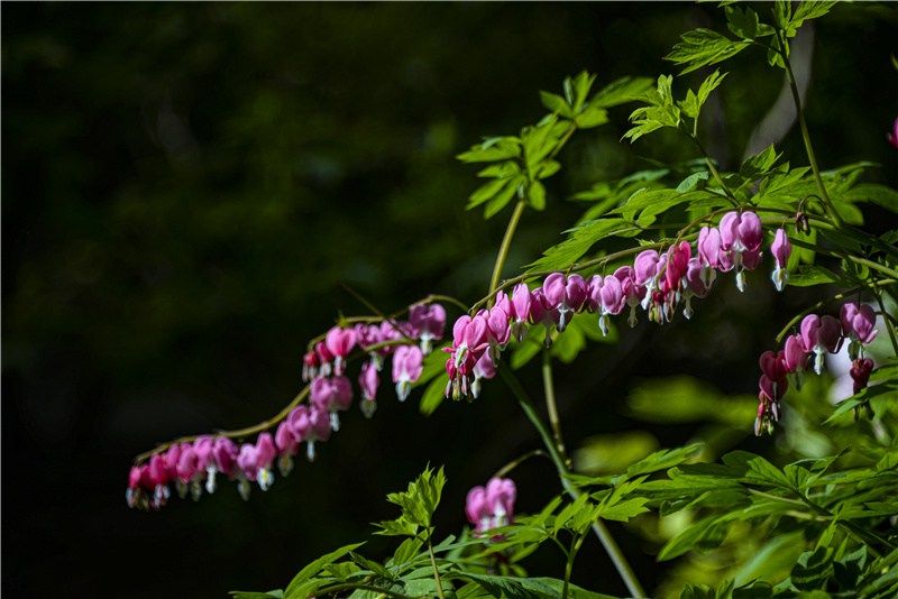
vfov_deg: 6.5
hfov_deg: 9.8
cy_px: 300
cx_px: 449
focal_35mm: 210
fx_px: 5240
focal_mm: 210
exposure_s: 1/320
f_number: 5.6
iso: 100
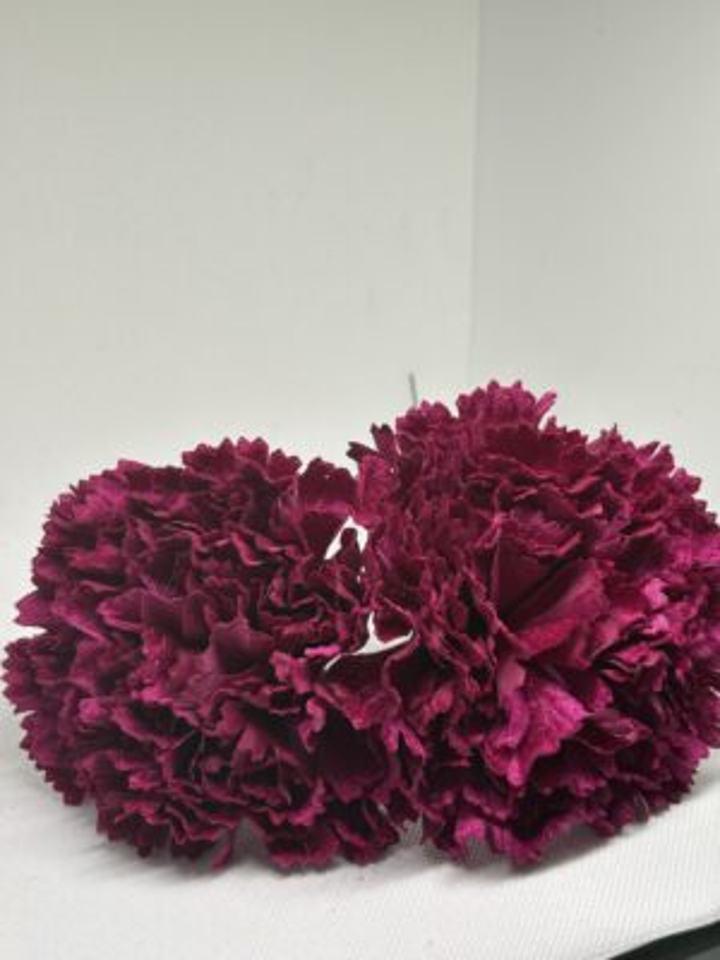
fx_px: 1442
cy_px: 480
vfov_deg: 36.8
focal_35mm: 52
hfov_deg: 28.0
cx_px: 360
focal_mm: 5.96
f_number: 1.6
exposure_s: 1/100
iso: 25
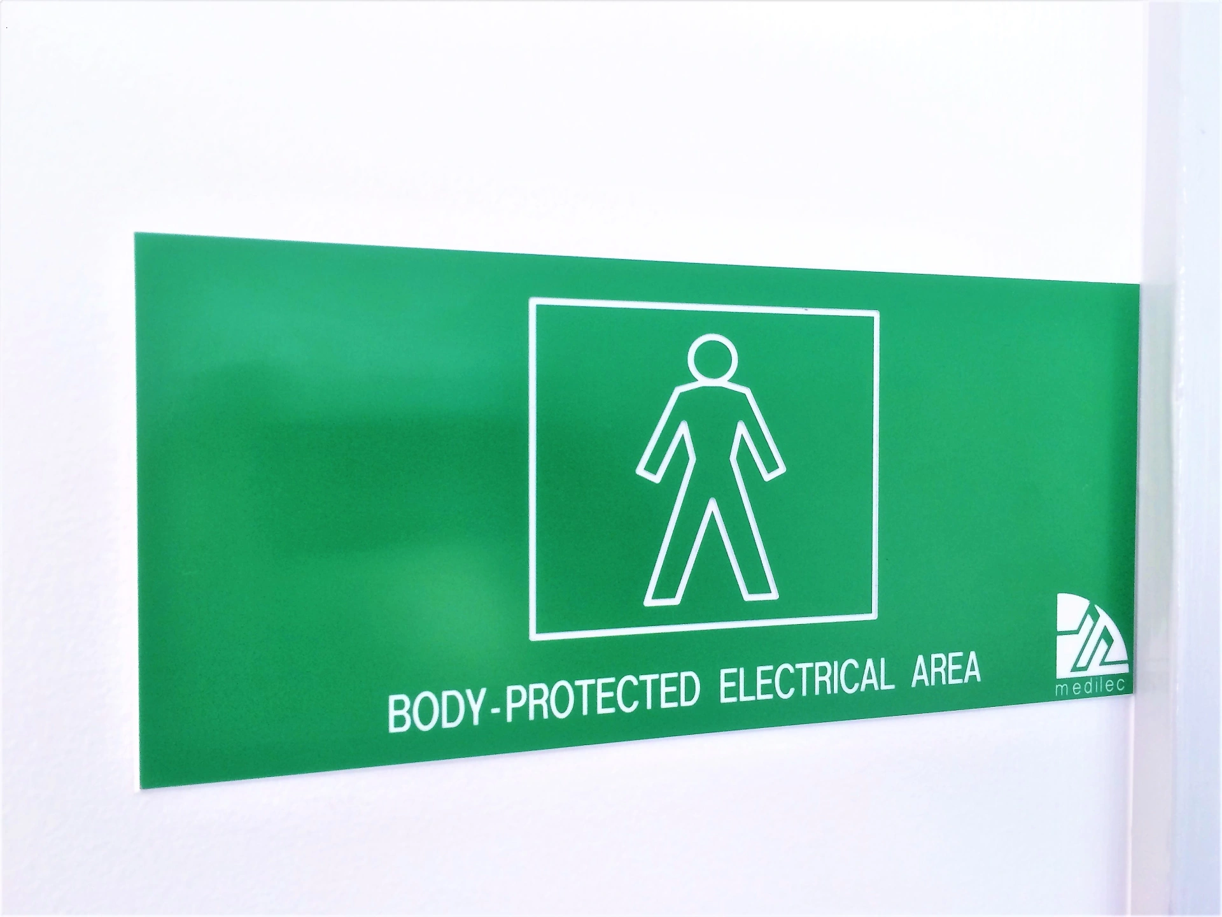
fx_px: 1024
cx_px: 611
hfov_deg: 61.7
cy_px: 458
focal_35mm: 29
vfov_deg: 48.2
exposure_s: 1/30
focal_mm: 4.15
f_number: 2.2
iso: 40
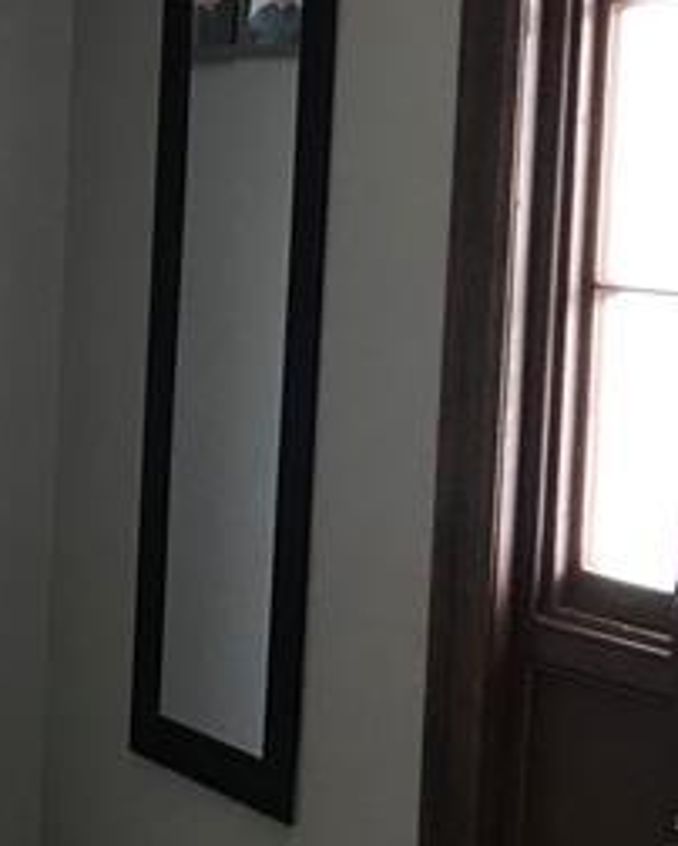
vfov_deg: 17.3
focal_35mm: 111
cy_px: 527
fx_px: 2781
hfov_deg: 12.9
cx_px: -446
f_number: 1.8
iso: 40
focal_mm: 3.99
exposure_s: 1/24
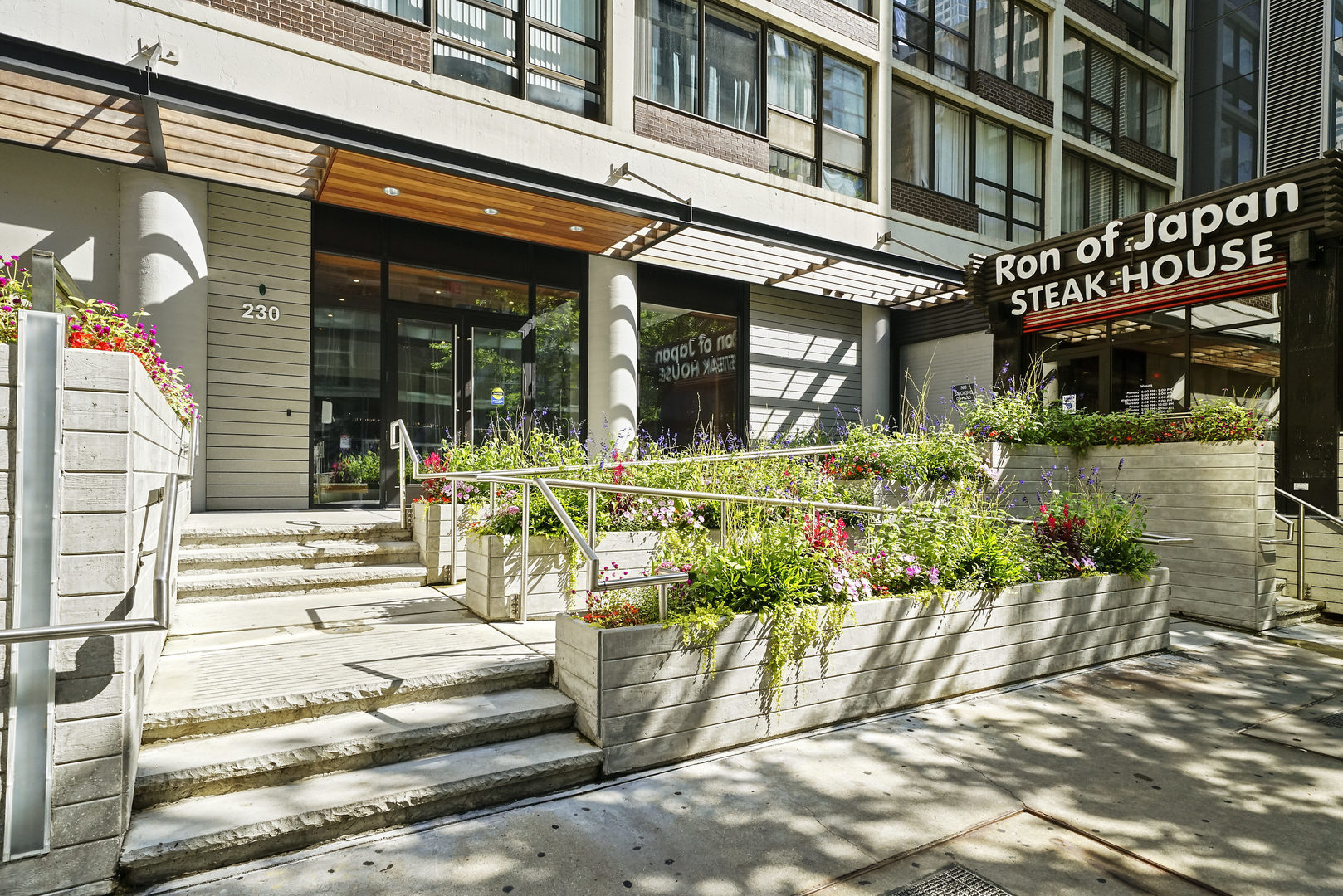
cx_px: 672
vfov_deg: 64.6
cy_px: 448
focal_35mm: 19
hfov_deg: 86.9
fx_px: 709
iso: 1000
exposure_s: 1/500
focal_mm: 19
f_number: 8
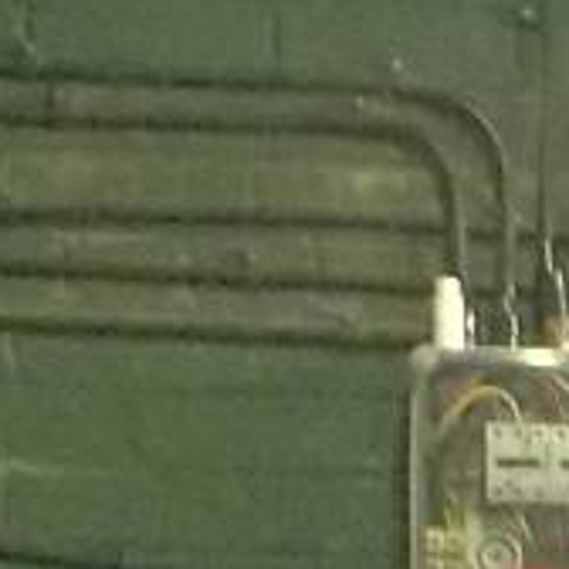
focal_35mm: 278
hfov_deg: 5.9
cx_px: 1609
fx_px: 5170
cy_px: 1257
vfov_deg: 6.1
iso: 400
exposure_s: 1/8
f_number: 3.3
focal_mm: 5.9
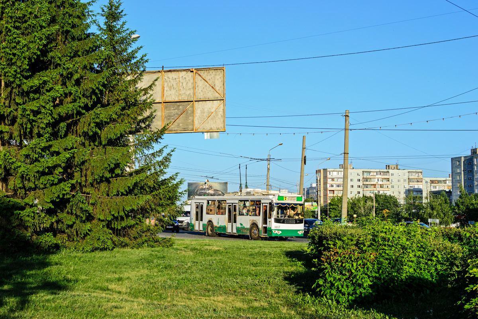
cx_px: 239
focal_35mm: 52
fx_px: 697
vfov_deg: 25.8
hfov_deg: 37.9
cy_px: 160
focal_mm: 35
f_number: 7.1
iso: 200
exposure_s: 1/800
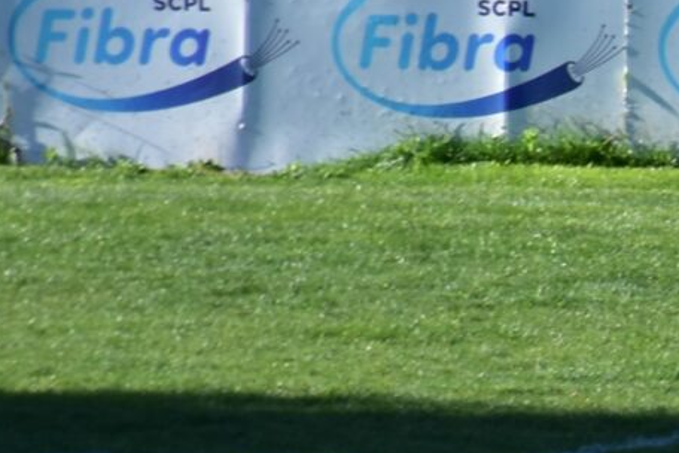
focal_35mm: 1179
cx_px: 1230
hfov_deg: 1.7
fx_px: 22236
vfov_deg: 1.2
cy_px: 309
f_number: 7.1
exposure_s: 1/250
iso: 100
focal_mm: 140
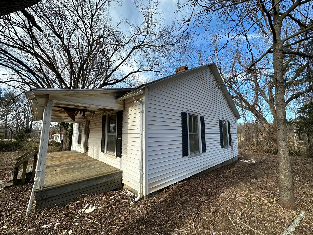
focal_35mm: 14
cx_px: 156
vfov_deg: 85.7
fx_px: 127
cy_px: 118
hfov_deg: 102.1
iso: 40
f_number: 2.2
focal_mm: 2.22
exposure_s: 1/590
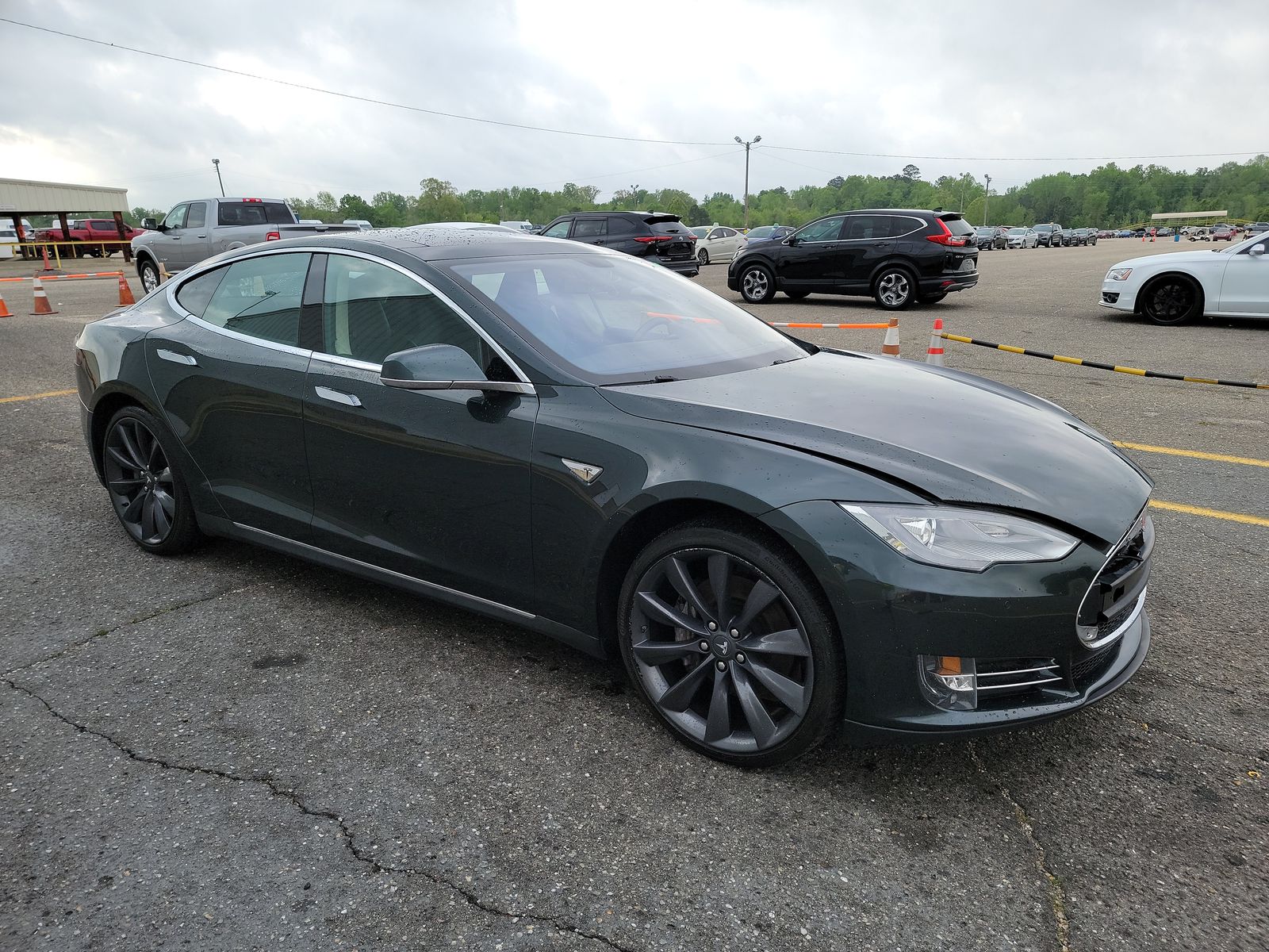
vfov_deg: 56.8
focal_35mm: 24
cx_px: 634
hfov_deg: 71.6
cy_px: 476
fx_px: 880
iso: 50
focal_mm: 6.7
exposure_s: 1/250
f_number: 1.8
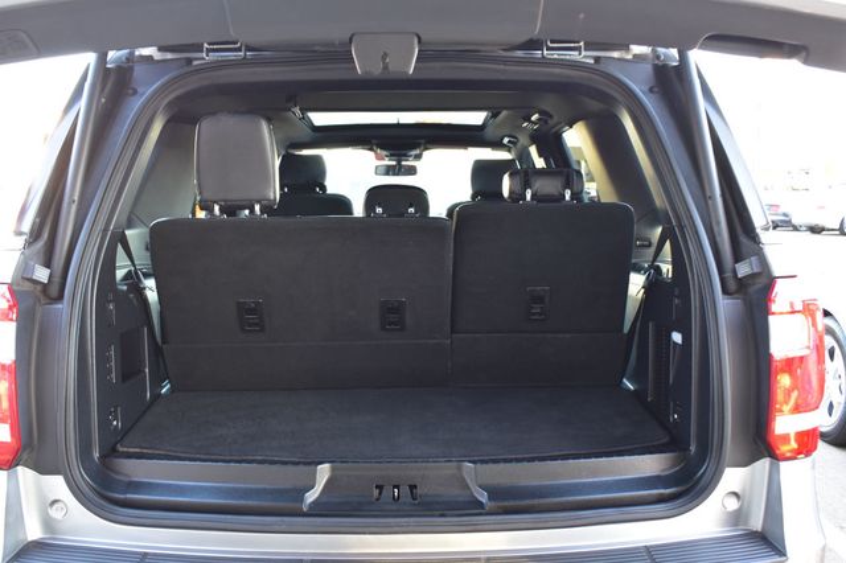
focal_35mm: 36
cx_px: 423
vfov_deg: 36.8
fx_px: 846
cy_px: 282
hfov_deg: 53.2
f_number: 6.3
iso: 500
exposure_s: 1/15
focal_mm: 24
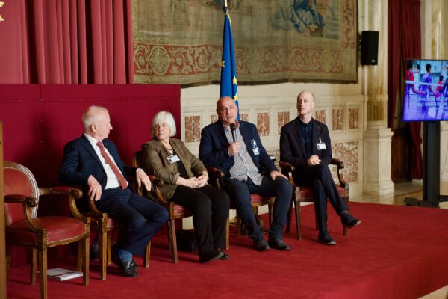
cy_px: 150
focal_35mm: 70
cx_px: 224
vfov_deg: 19.5
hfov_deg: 28.8
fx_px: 871
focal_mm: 70
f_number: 4.5
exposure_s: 1/125
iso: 3600
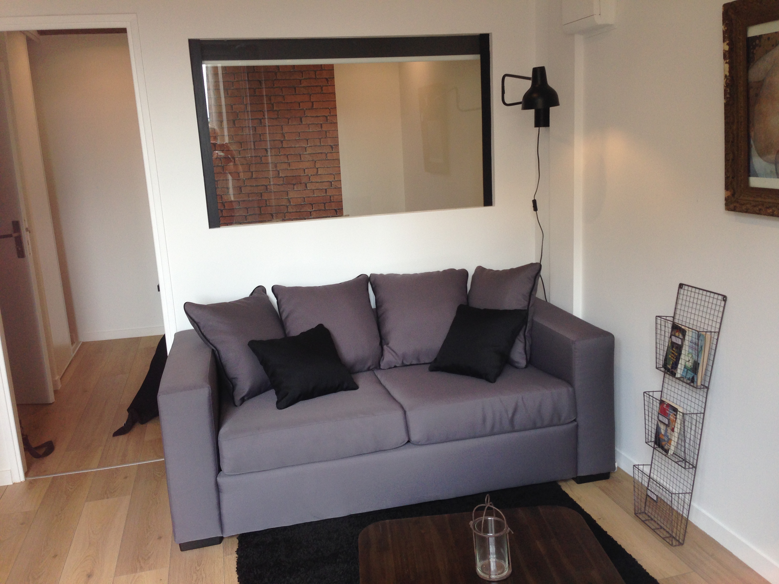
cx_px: 390
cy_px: 292
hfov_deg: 55.4
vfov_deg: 42.9
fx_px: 743
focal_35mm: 33
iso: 64
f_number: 2.4
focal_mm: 4.12
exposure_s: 1/60
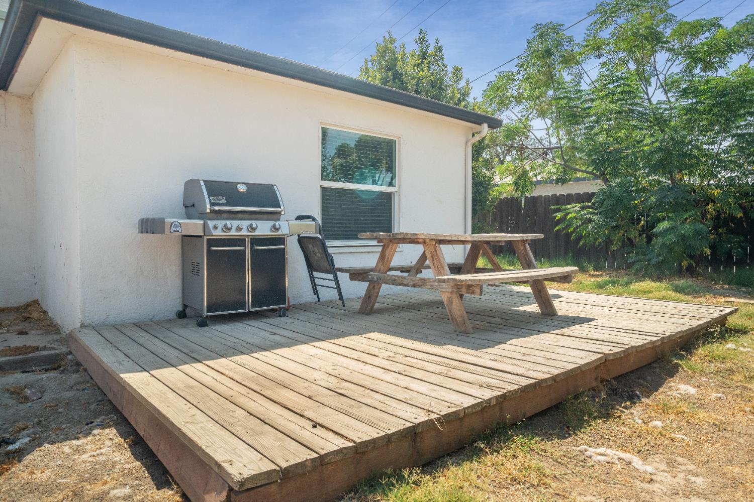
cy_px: 251
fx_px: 482
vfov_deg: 55.1
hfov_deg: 76.1
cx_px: 377
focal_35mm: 23
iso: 800
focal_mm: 23
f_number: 8
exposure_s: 1/60
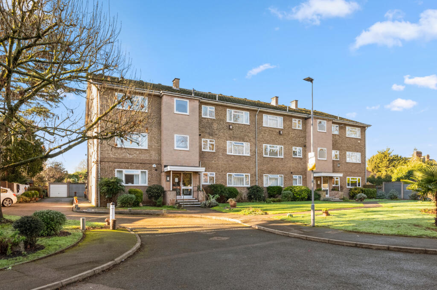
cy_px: 145
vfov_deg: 68.8
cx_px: 218
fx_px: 212
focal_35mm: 18
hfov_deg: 91.7
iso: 200
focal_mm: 17.5
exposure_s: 1/60
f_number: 8
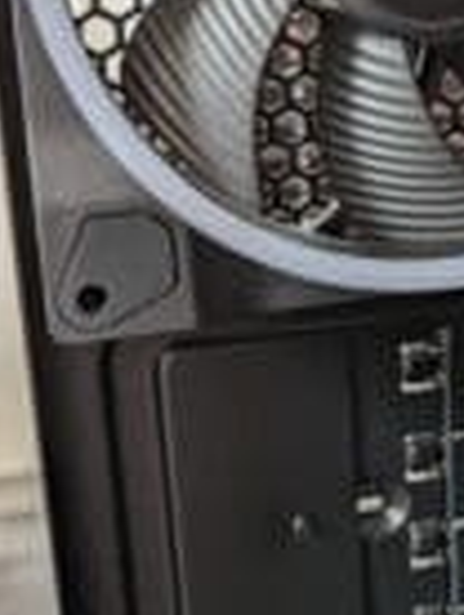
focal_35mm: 68
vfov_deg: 28.4
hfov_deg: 20.5
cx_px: 531
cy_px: 241
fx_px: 1212
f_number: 1.85
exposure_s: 1/31.1
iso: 192
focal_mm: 6.81
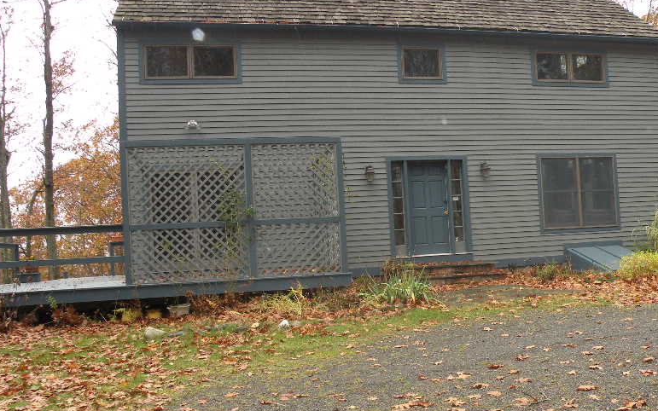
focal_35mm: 38
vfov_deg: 33.6
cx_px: 415
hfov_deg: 51.0
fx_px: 681
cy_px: 229
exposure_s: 1/67
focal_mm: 4.7
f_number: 3.2
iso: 94
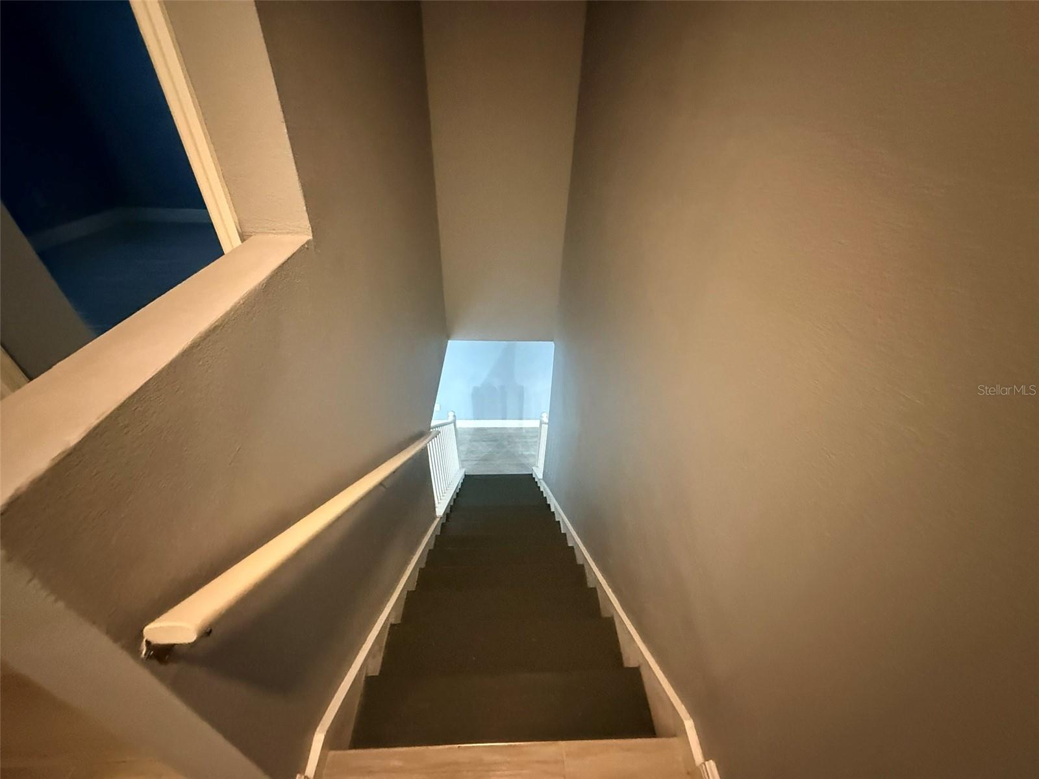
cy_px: 390
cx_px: 520
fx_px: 420
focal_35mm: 14
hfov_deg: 102.1
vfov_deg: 85.7
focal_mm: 2.22
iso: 1250
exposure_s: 1/30
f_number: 2.2
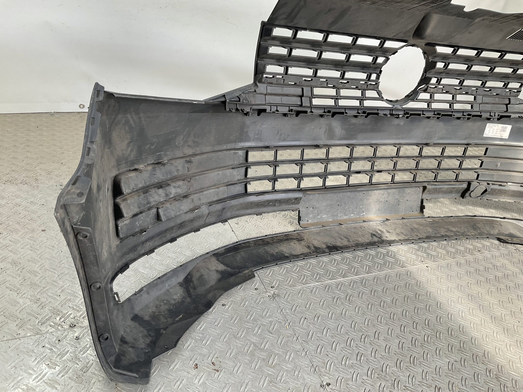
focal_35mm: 29
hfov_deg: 61.7
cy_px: 196
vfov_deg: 48.2
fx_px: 438
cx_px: 262
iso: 20
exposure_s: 1/120
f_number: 1.8
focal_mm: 3
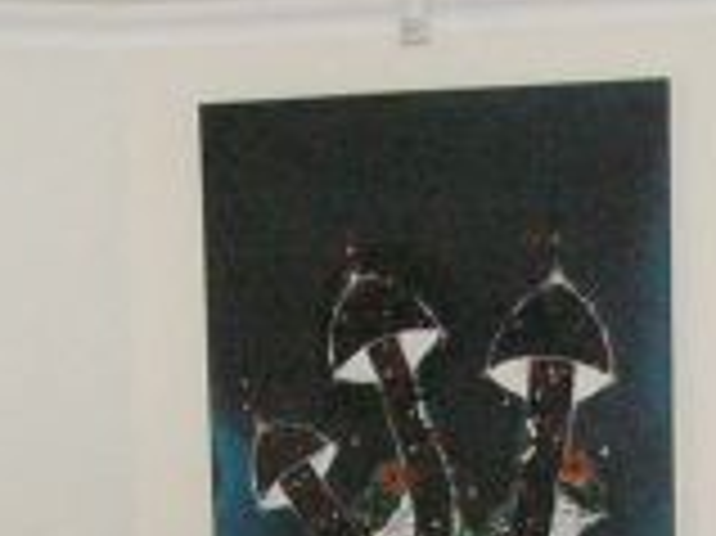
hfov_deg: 10.9
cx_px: 311
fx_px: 3741
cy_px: 1257
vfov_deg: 7.7
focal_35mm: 181
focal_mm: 6
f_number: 2.8
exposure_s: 1/100
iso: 400
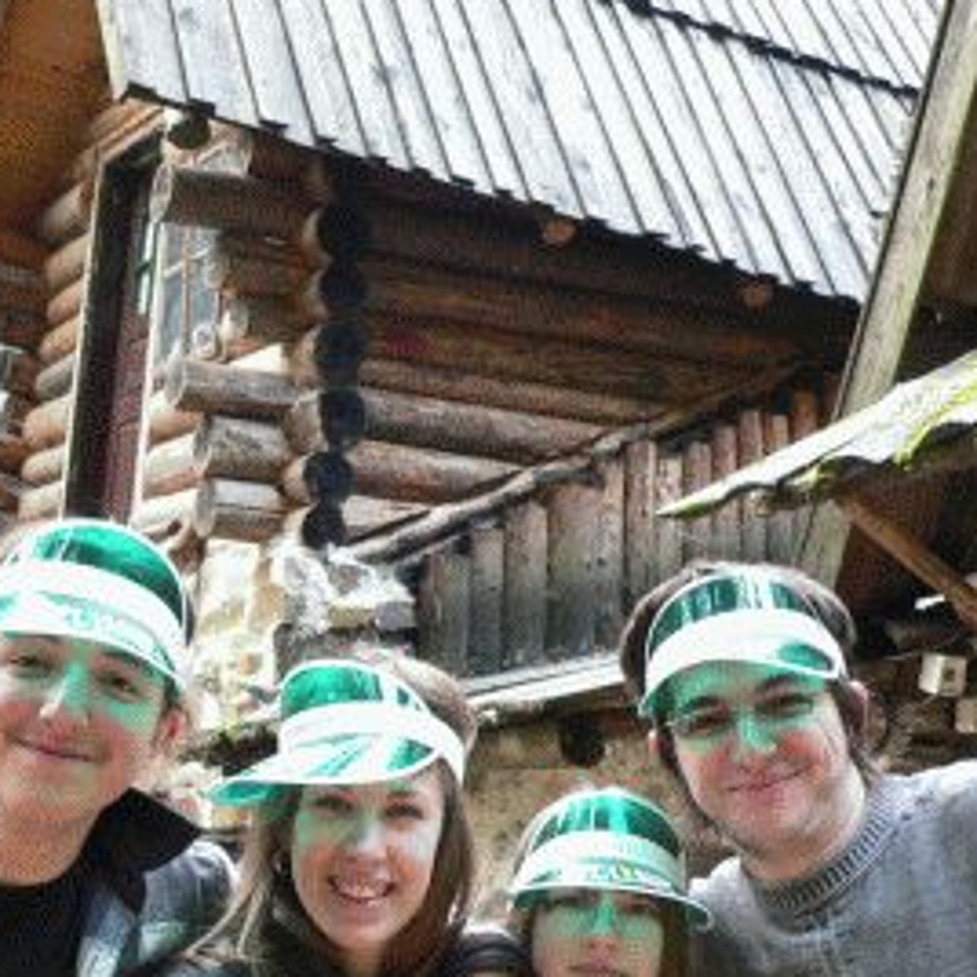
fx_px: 2427
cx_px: 357
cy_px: 820
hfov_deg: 22.7
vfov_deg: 22.4
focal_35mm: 76
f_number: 2.8
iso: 200
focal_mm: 6
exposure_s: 1/60
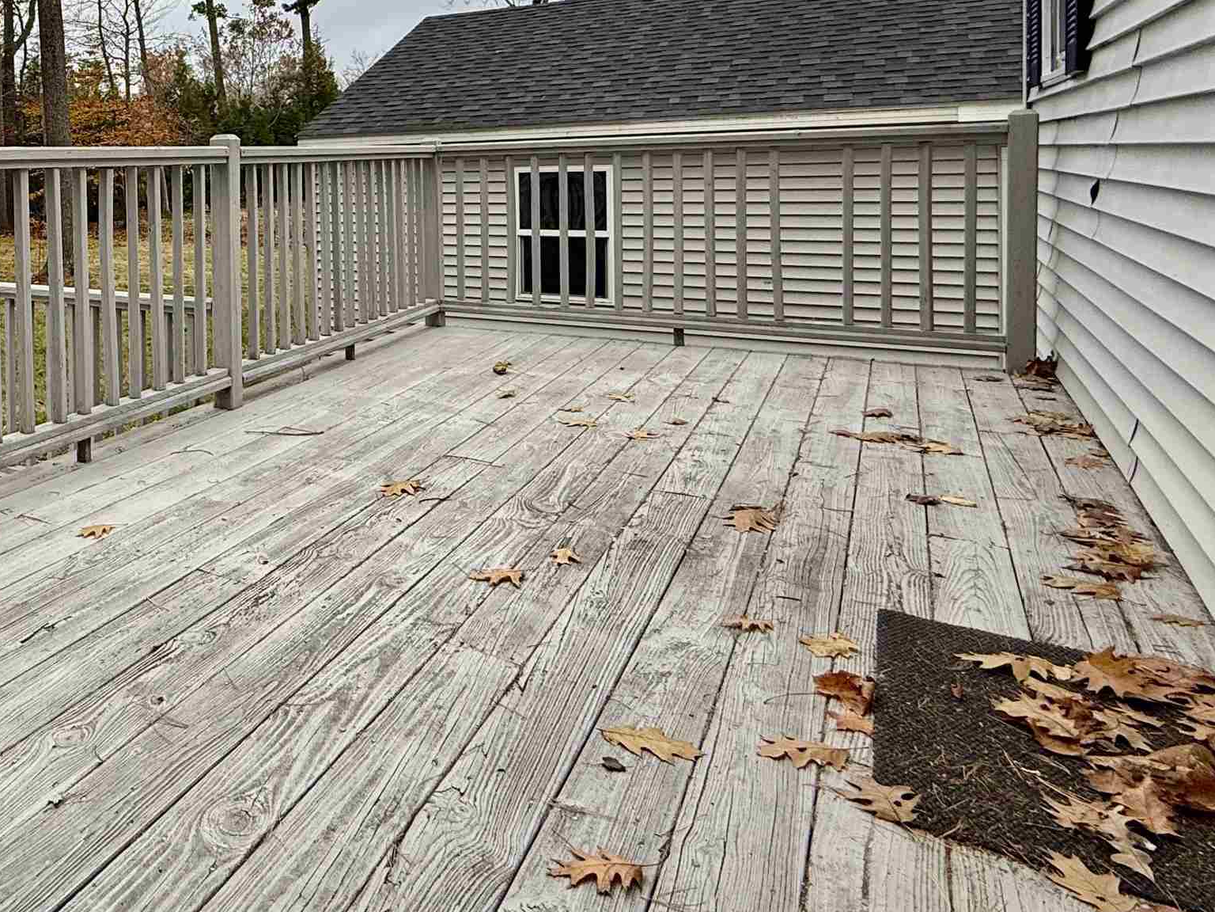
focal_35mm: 28
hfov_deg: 53.3
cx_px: 65
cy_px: 196
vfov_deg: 47.3
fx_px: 983
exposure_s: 1/321
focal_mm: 2.22
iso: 50
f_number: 2.2
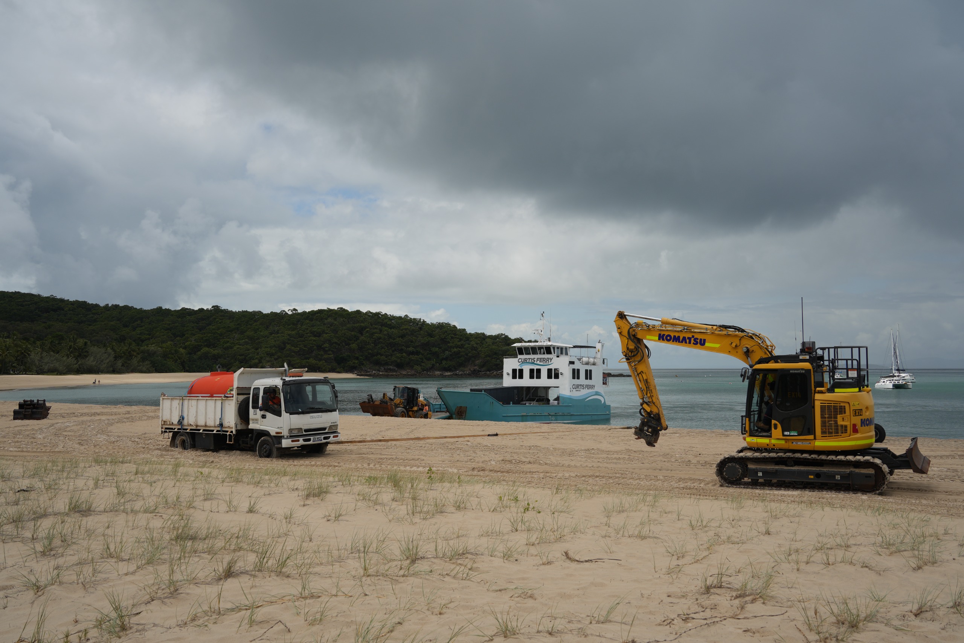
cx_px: 482
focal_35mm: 36
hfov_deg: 53.1
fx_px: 964
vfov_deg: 36.9
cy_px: 322
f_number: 8
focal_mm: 36
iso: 100
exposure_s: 1/500
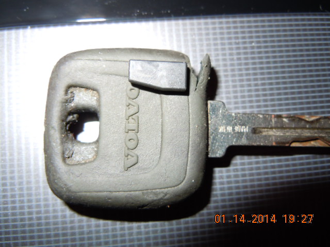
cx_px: 165
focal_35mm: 30
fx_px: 286
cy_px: 124
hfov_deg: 60.0
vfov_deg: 46.8
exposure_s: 1/30
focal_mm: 5.4
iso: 100
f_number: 3.5
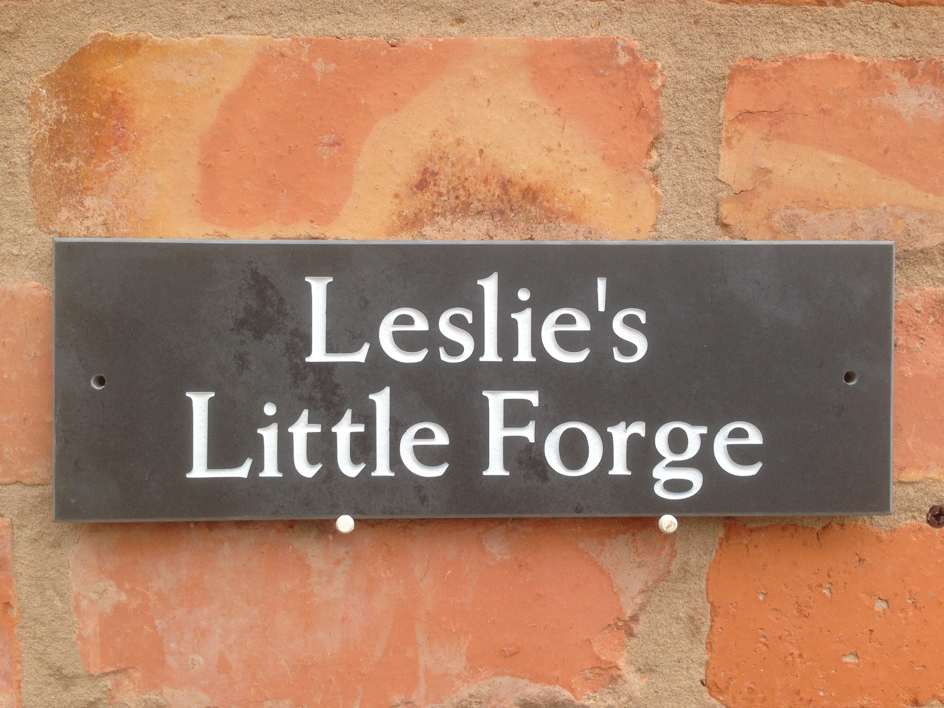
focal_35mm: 33
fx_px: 900
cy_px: 354
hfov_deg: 55.4
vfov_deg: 42.9
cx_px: 472
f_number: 2.4
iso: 50
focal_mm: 4.12
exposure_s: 1/128
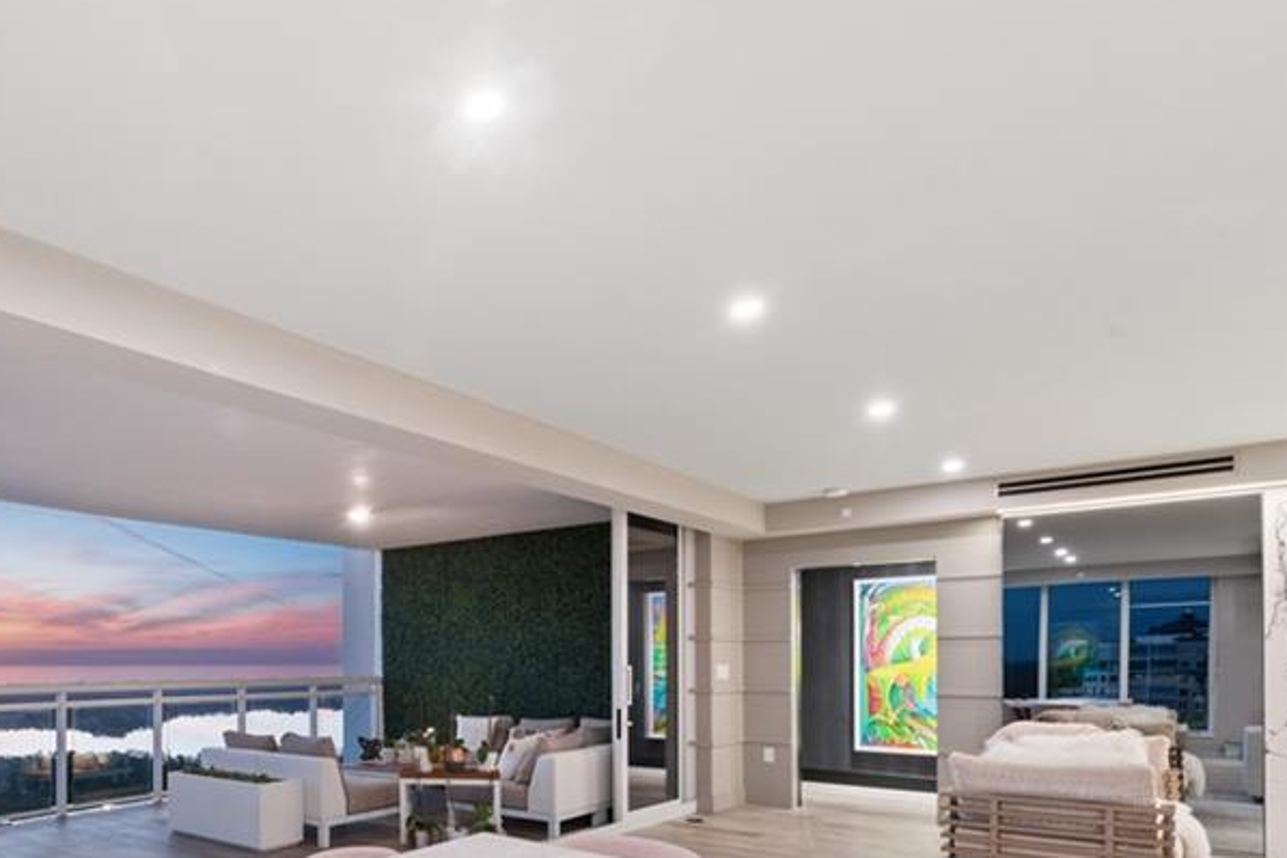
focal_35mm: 24
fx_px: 858
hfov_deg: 68.8
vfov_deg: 50.7
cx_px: 317
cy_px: 652
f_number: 9
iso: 320
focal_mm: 14
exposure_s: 3
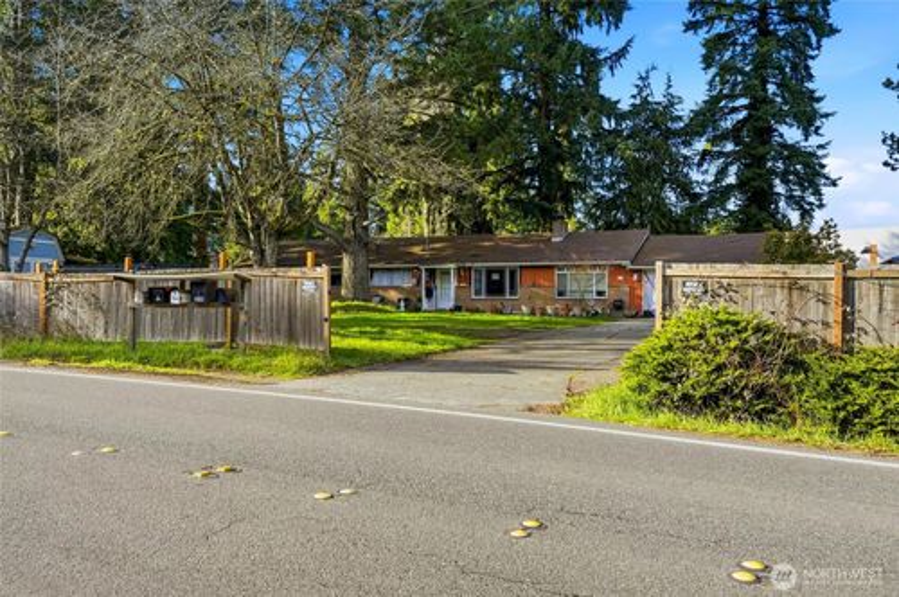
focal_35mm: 30
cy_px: 298
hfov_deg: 62.0
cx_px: 450
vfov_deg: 43.5
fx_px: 748
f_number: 9
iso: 1600
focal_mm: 30
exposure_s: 1/8000
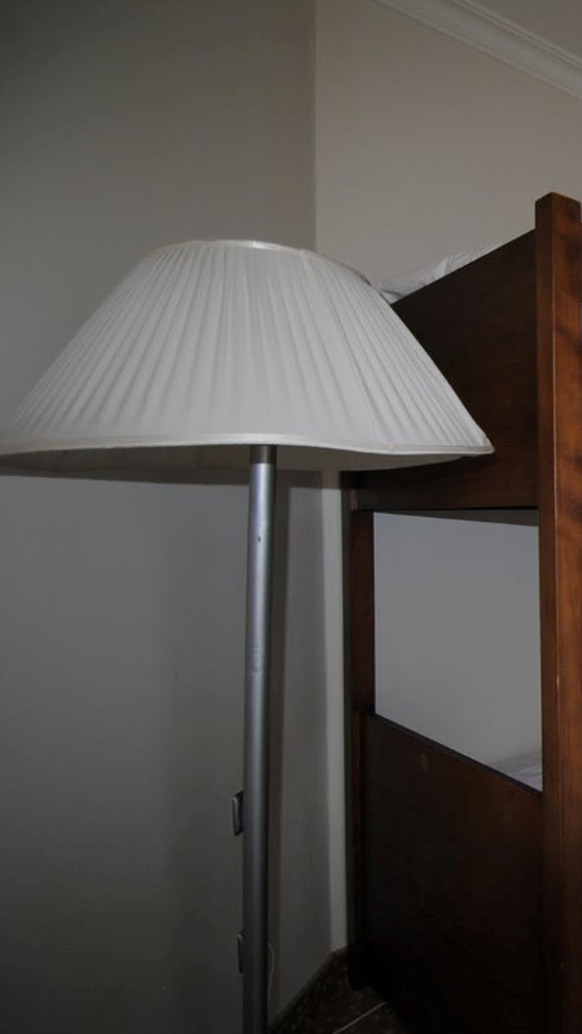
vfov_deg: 76.3
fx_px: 658
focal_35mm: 24
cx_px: 773
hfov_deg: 33.4
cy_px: 527
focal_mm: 10
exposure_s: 1/60
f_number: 3.5
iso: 200
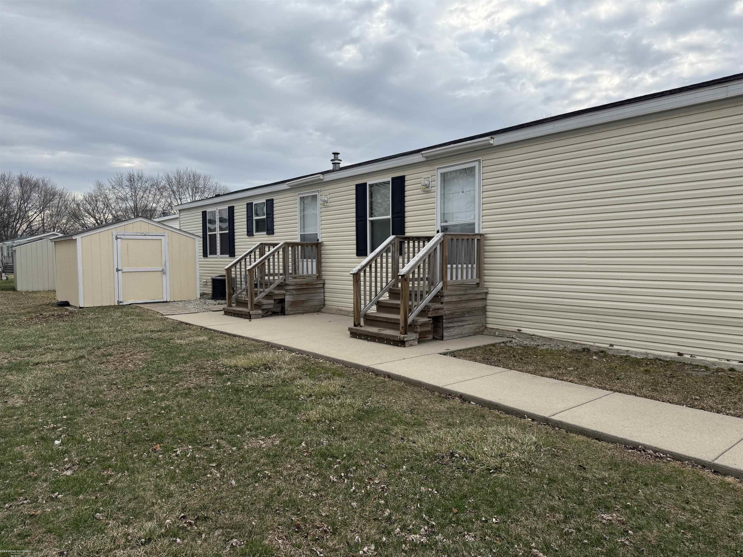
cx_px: 372
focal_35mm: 24
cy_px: 278
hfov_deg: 71.6
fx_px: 515
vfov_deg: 56.8
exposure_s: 1/4405
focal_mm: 6.76
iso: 100
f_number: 1.78
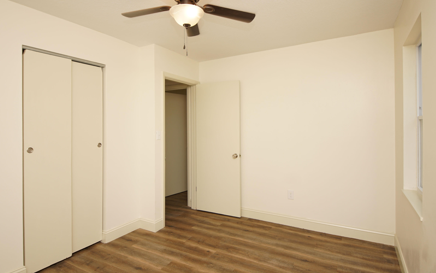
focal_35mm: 19
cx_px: 223
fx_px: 226
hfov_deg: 88.0
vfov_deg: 62.2
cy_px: 127
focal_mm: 12
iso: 100
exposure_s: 1/60
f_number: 4.5
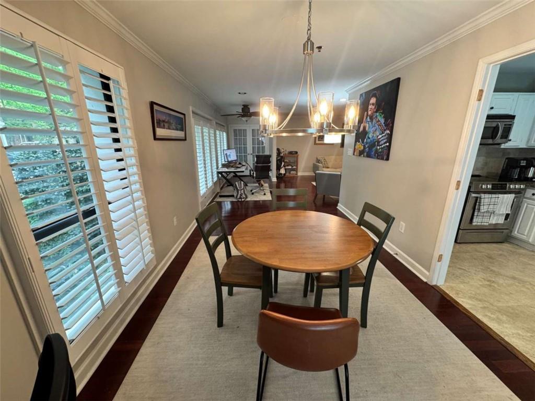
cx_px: 268
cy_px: 200
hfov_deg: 102.1
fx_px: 216
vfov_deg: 85.7
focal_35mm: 14
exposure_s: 1/60
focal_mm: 2.22
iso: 250
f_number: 2.2
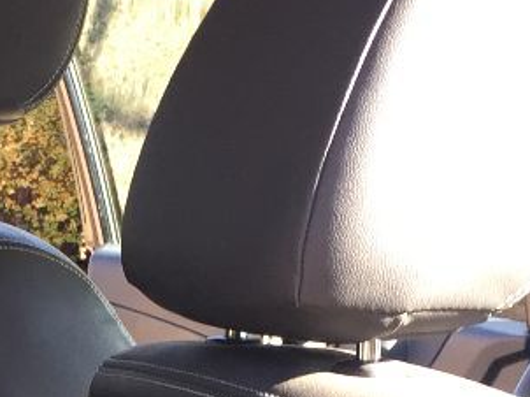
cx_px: -102
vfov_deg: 11.3
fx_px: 1882
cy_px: 687
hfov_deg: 15.5
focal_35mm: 123
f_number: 2.2
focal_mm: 4.15
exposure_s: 1/100
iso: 50
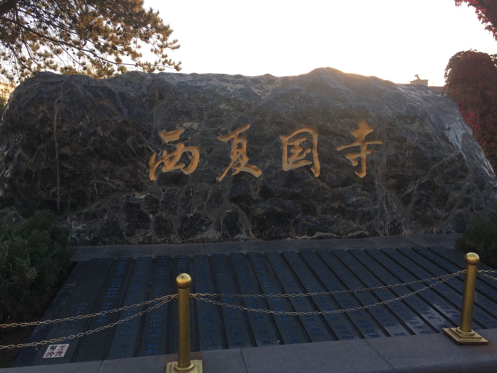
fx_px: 416
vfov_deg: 48.2
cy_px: 186
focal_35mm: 29
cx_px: 248
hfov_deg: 61.7
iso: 25
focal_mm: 4.15
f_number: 2.2
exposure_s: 1/315
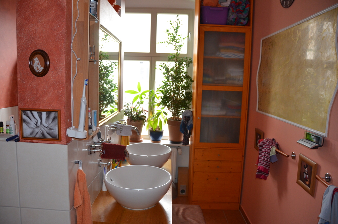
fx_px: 253
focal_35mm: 27
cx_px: 169
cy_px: 112
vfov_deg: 47.7
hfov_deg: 67.5
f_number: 3.5
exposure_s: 1/60
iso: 560
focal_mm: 18
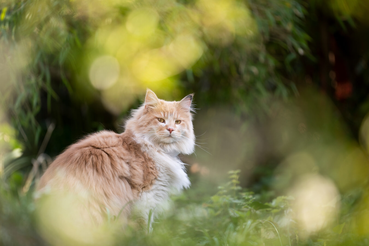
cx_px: 184
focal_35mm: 200
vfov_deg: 6.9
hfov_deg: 10.3
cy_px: 123
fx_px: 2050
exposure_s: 1/250
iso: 160
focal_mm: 200
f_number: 2.8
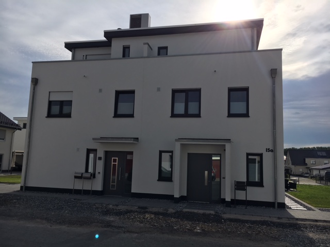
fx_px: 276
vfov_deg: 48.2
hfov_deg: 61.7
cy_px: 124
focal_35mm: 29
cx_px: 165
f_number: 2.2
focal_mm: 4.15
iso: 25
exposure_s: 1/3344
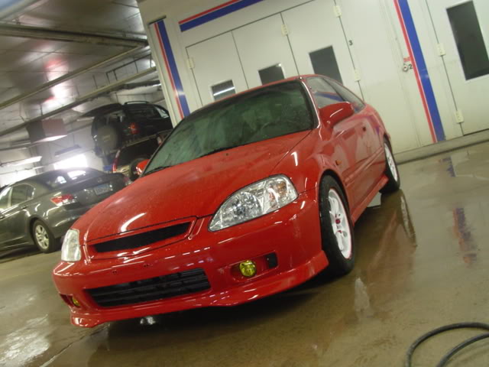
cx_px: 244
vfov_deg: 37.7
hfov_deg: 49.0
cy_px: 184
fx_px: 537
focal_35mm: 38
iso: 159
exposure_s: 1/10.4
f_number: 2.9
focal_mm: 6.3
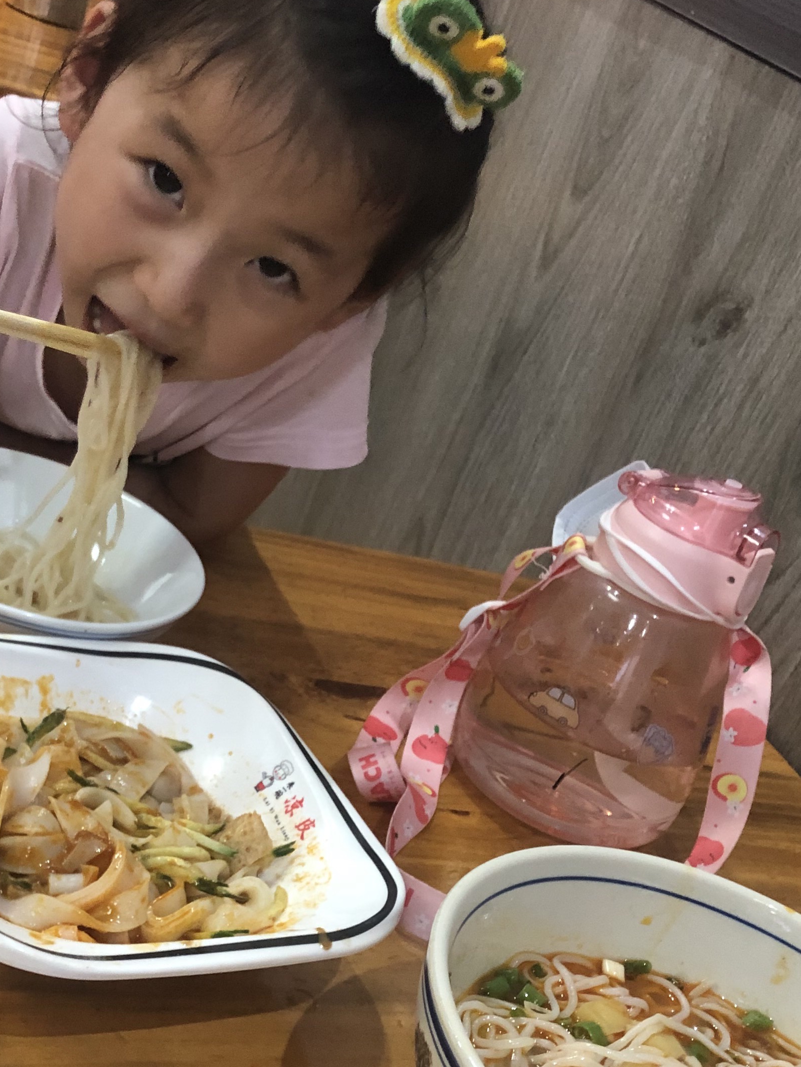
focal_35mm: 53
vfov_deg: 35.6
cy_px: 755
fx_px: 1635
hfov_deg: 27.4
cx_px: 304
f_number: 1.8
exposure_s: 1/50
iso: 320
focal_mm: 4
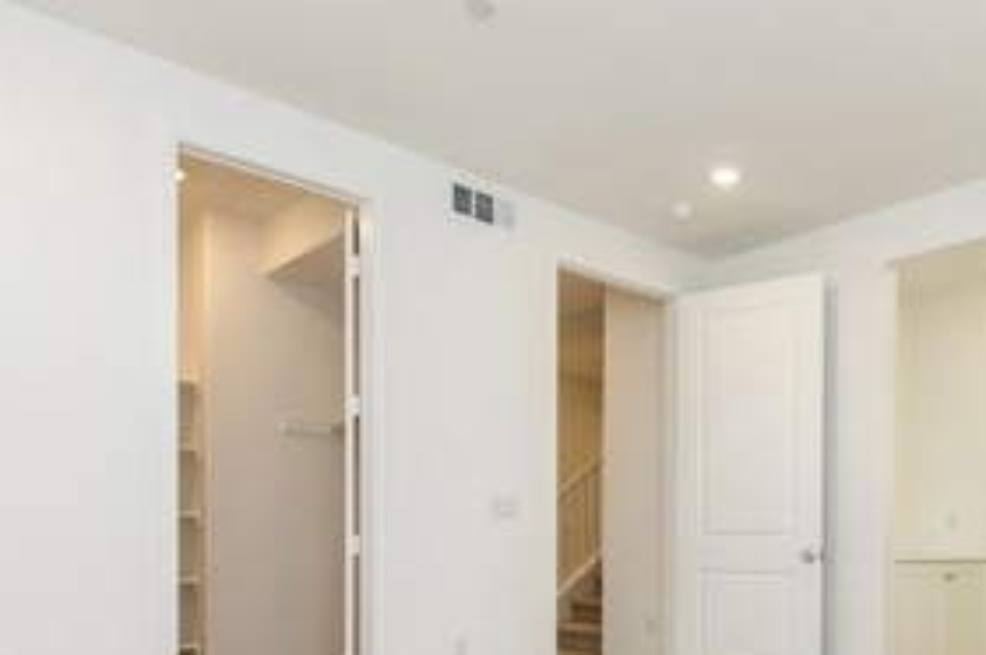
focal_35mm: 32
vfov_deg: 38.9
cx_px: 669
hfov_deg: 57.3
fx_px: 875
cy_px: 553
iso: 250
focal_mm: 14
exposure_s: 1/60
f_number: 4
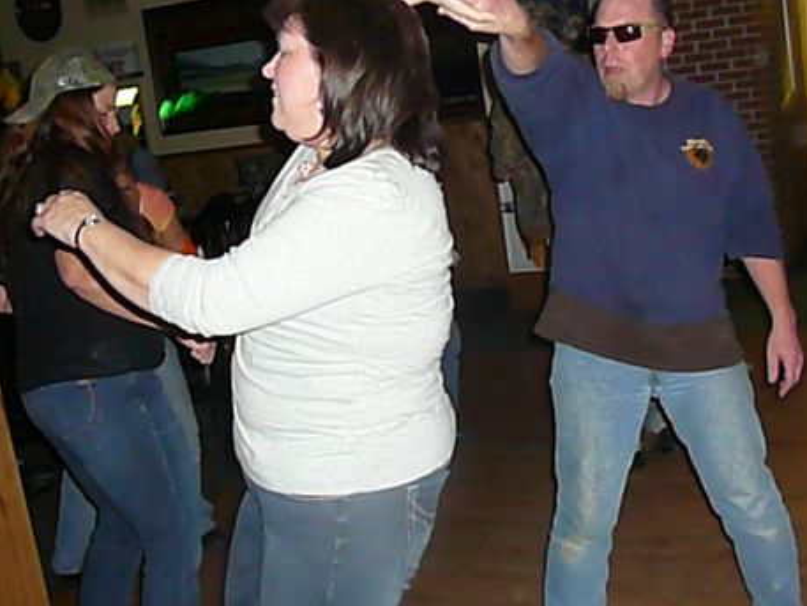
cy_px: 281
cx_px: 507
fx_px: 1143
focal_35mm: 49
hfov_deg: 38.6
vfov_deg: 29.7
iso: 800
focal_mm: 5.2
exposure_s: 1/30
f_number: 2.8
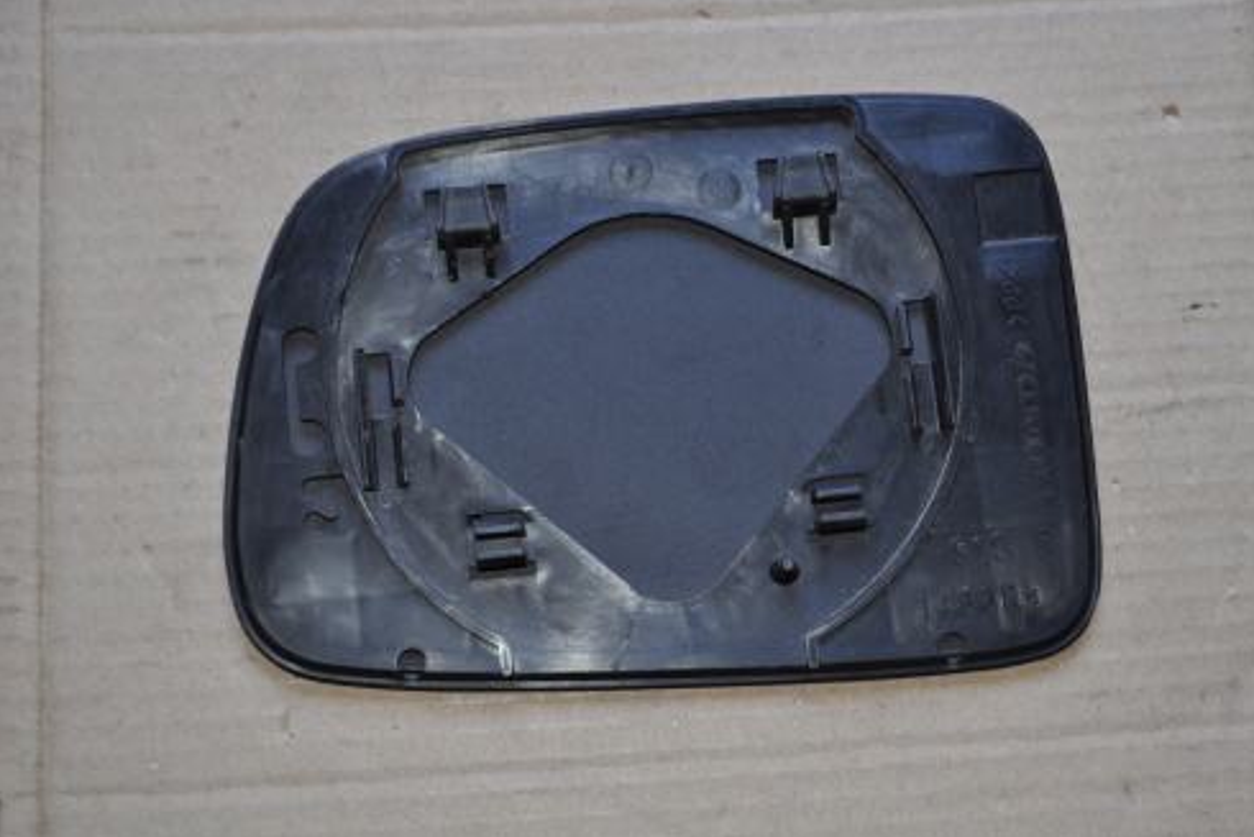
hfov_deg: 36.2
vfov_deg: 24.6
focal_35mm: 55
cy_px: 417
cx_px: 635
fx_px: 1916
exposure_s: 1/60
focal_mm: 36
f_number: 5
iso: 450
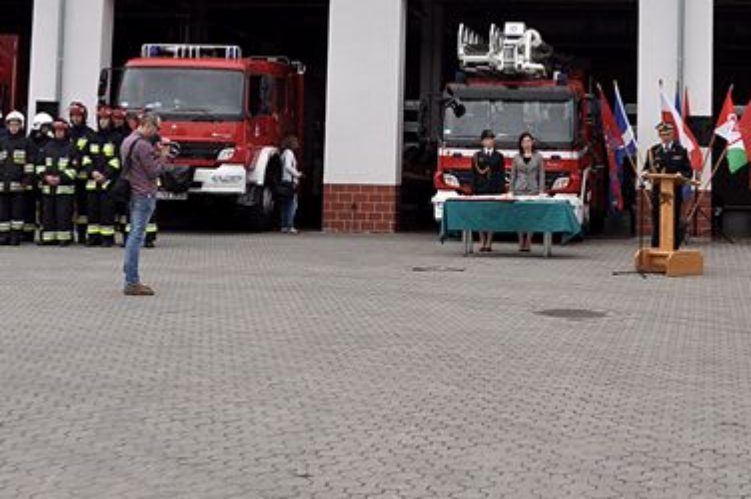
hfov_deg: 28.0
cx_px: 577
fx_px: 1483
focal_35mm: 71
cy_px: -17
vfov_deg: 18.5
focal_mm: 21
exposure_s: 1/500
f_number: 11
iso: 500
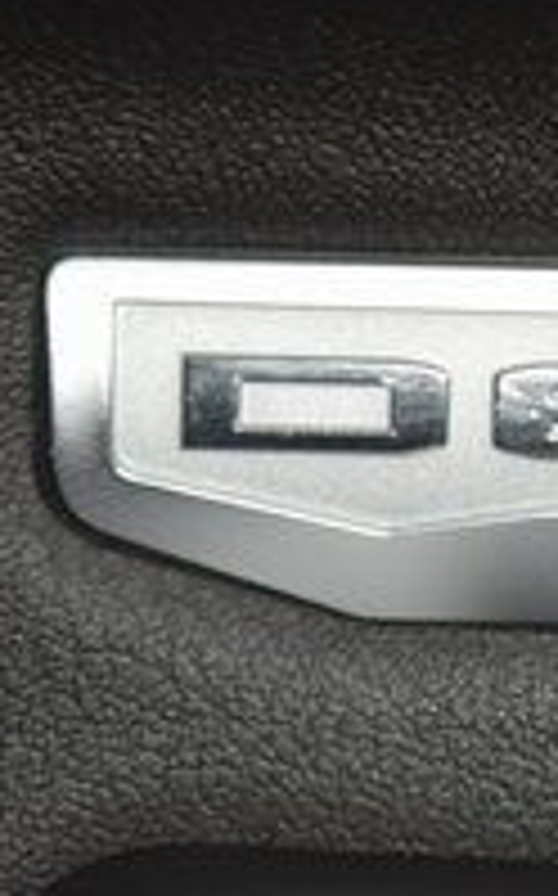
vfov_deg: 6.1
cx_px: 1035
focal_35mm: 344
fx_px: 8388
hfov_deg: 3.8
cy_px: 389
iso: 100
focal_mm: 70
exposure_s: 1/125
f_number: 8
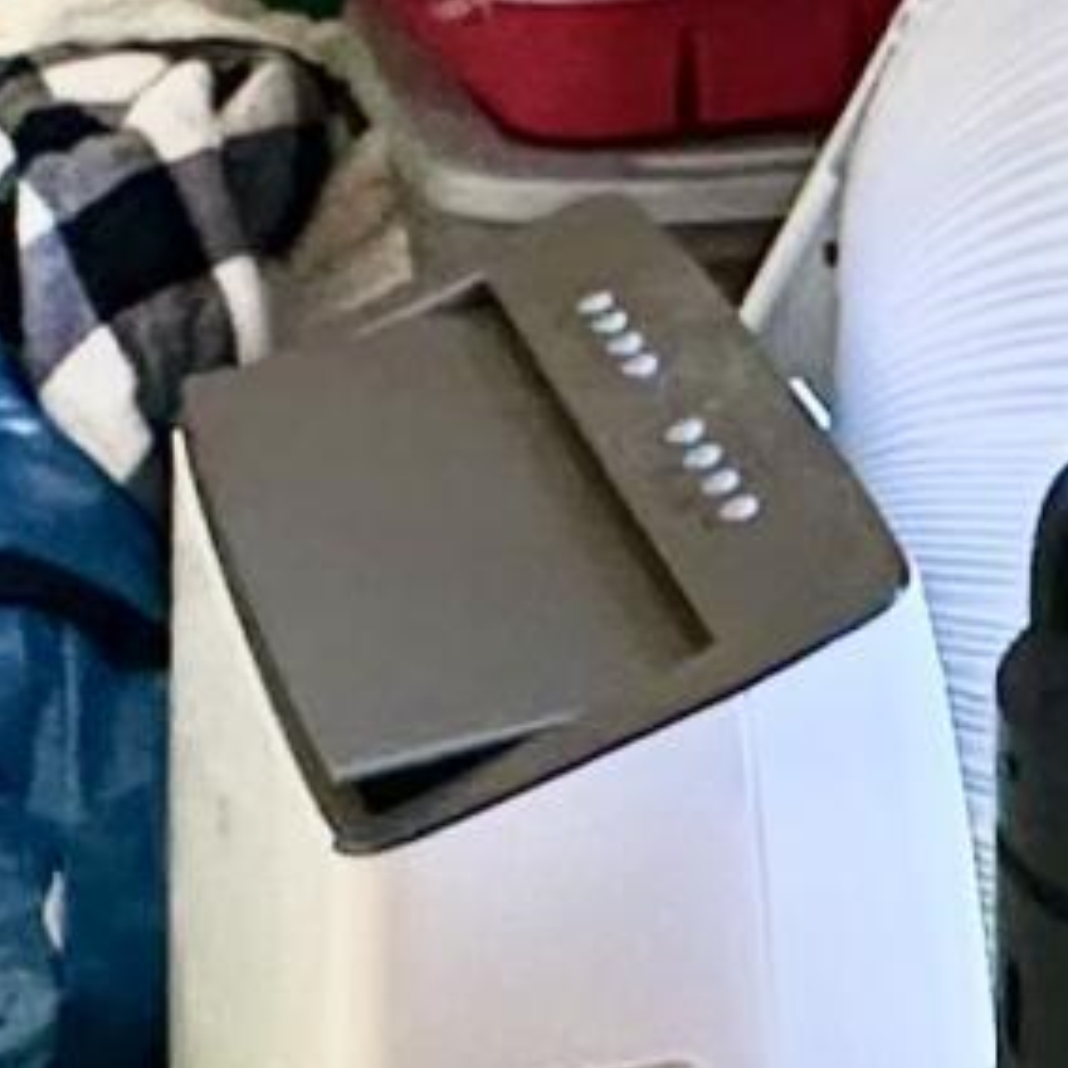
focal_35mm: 131
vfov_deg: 12.4
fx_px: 4573
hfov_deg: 13.3
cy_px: -709
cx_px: 547
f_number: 2.2
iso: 500
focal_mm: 2.22
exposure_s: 1/60
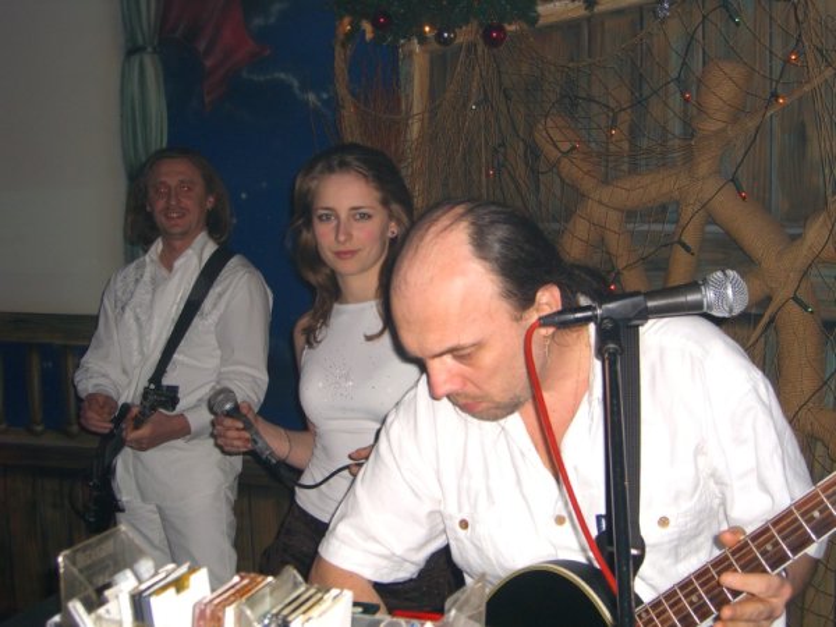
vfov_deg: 31.5
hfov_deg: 41.2
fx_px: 1111
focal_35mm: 46
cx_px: 418
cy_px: 314
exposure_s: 1/60
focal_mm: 9.5
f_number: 3.1
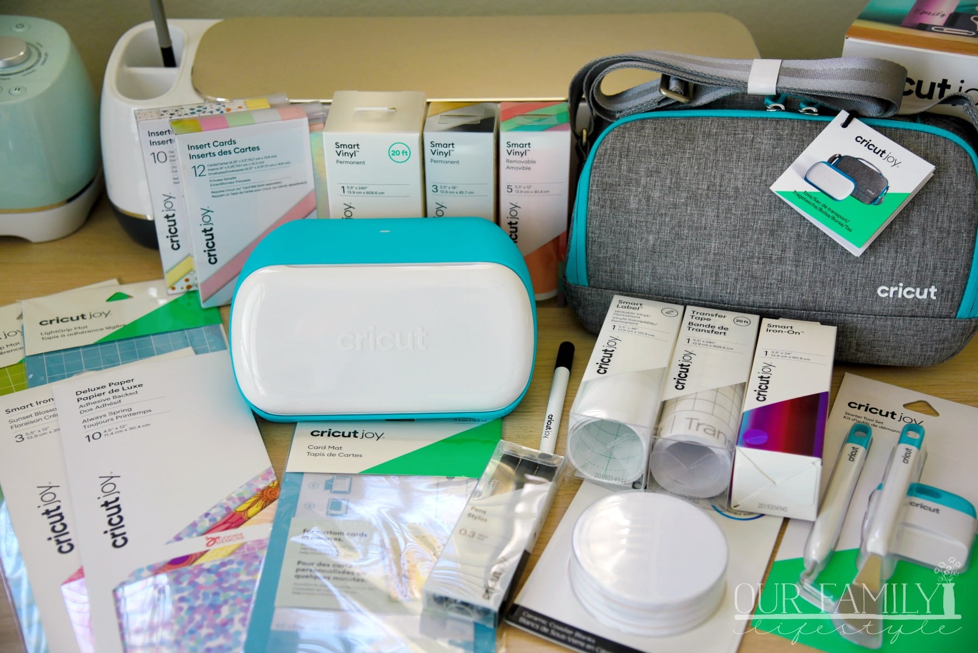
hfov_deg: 42.7
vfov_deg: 29.3
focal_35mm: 46
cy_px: 326
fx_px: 1250
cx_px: 489
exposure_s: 1/80
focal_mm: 46
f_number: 4
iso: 500
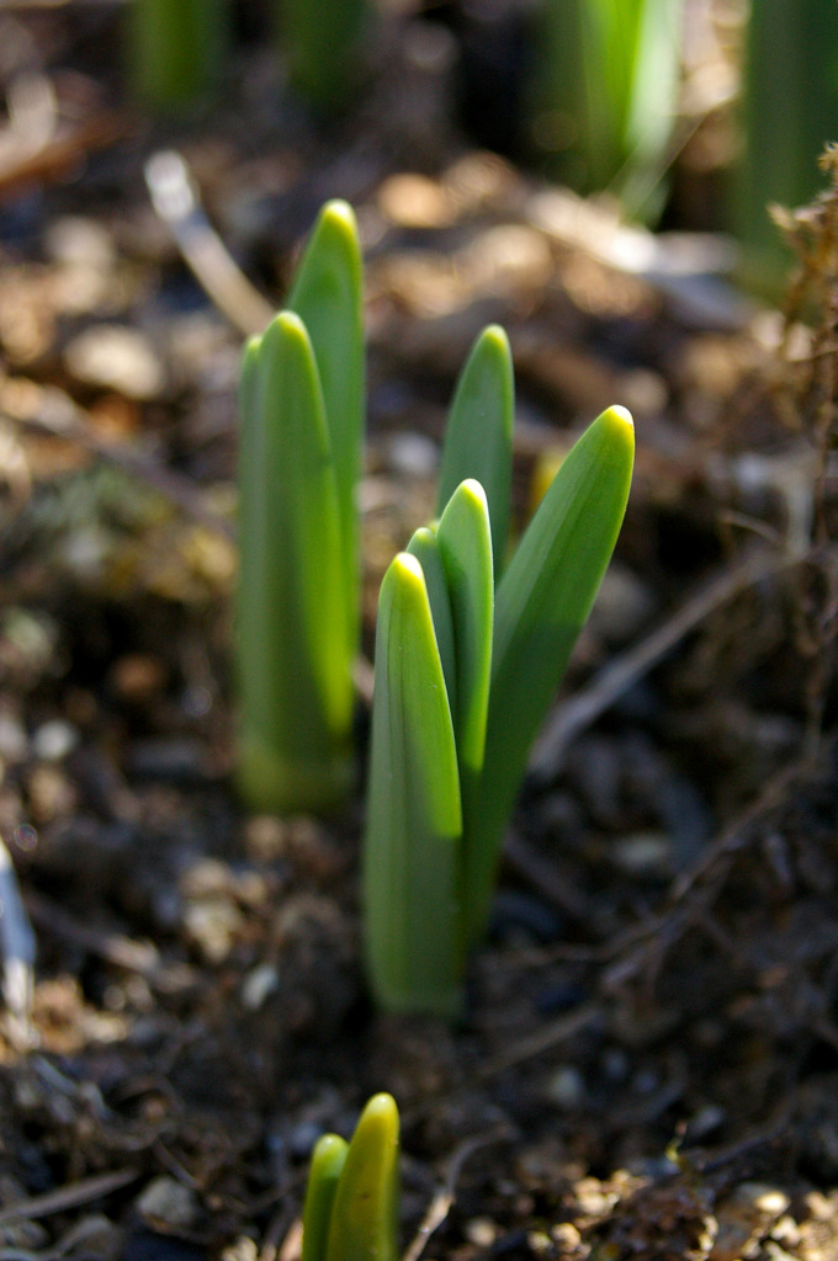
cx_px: 419
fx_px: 4201
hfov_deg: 11.4
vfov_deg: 17.1
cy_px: 630
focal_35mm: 120
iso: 800
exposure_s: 1/350
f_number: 9.5
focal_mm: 80
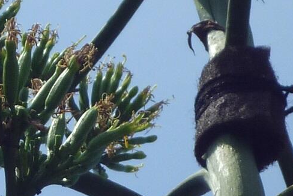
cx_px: -83
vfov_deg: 2.3
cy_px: 76
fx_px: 4862
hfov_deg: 3.4
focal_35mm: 597
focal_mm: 20
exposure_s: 1/400
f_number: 6.5
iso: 100
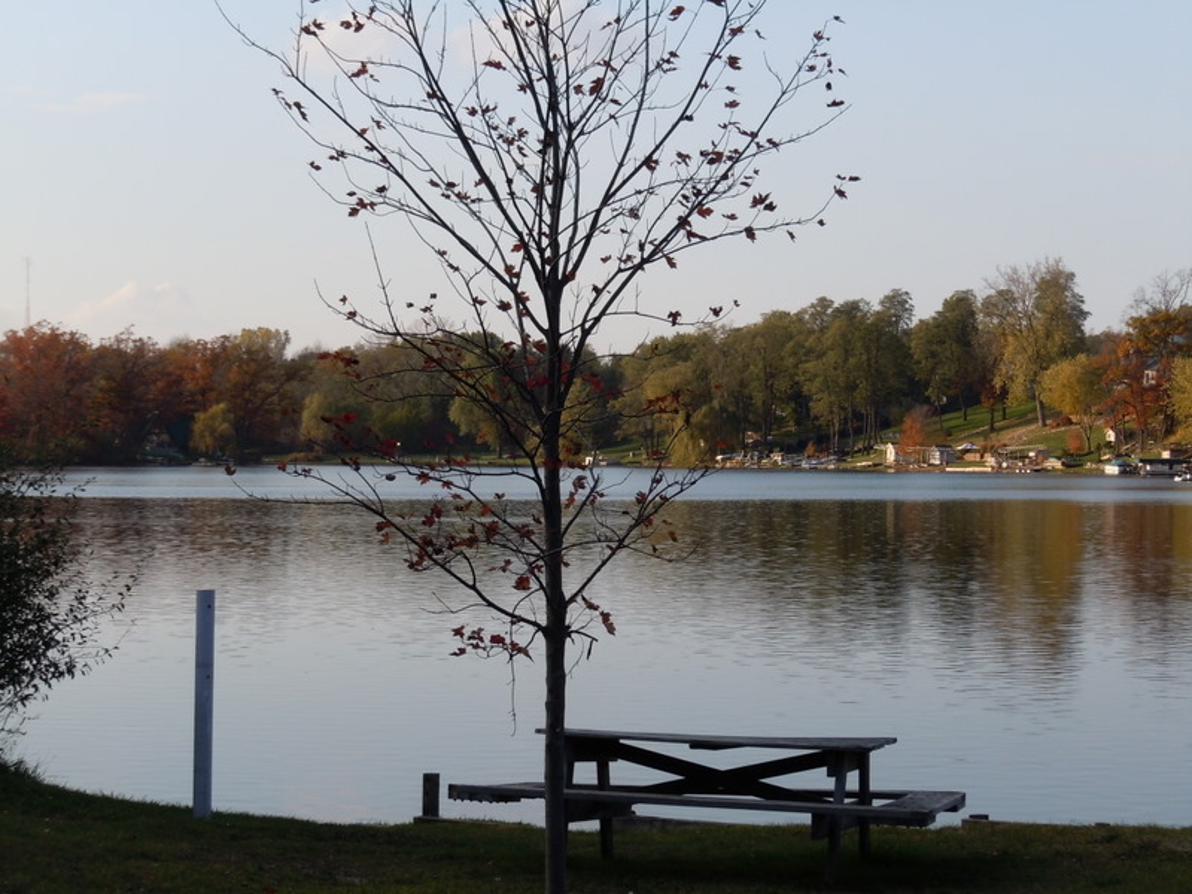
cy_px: 447
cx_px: 596
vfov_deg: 14.5
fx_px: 3512
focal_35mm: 102
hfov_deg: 19.3
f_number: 5.4
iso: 100
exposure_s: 1/320
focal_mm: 18.3
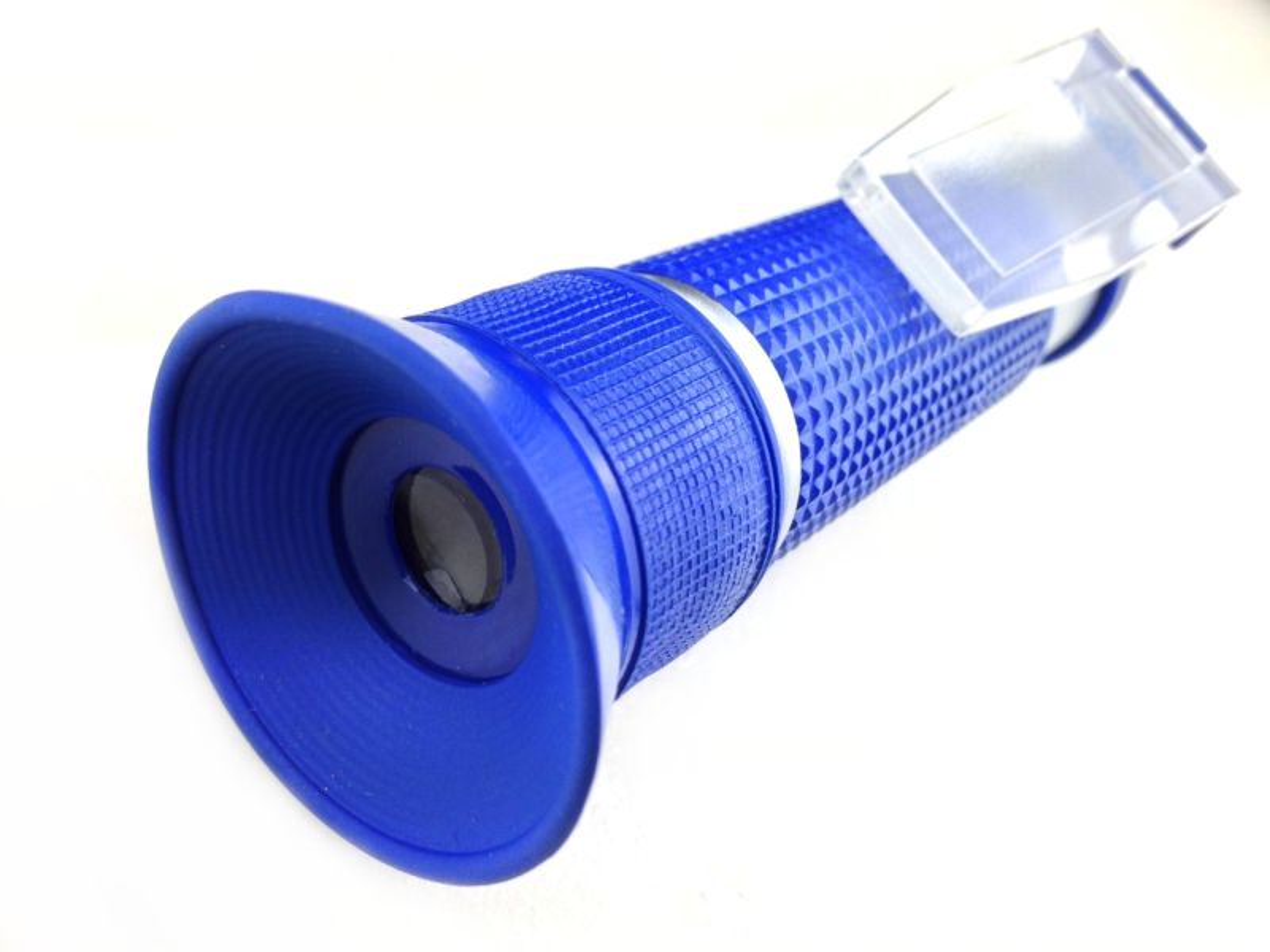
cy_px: 476
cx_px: 635
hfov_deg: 55.4
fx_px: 1211
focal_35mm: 33
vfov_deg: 42.9
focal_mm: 4.12
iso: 50
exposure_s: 1/223
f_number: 2.4
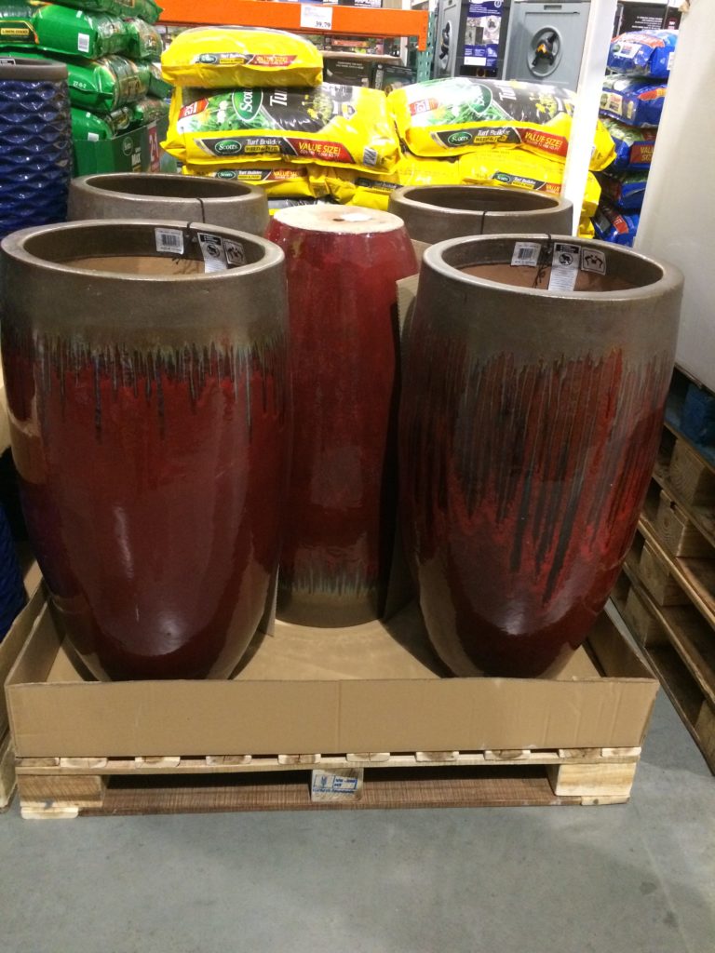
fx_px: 799
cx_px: 358
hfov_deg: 48.2
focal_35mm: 29
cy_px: 476
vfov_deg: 61.7
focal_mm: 4.15
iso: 320
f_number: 2.2
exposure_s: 1/30
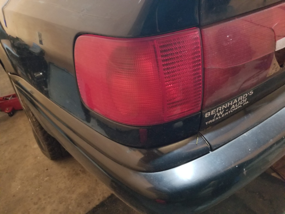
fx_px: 214
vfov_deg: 53.1
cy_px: 107
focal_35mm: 26
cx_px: 142
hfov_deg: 67.3
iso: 640
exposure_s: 1/10
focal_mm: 4.25
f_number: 1.7
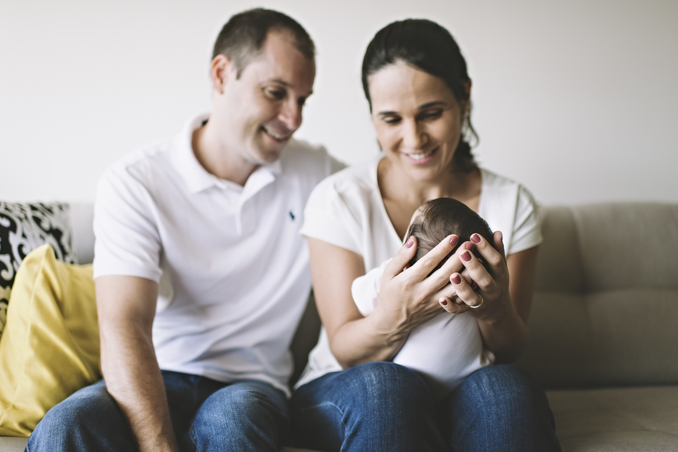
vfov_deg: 36.9
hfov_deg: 53.1
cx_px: 342
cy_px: 222
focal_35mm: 36
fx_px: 678
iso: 200
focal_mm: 35
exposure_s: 1/200
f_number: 1.8
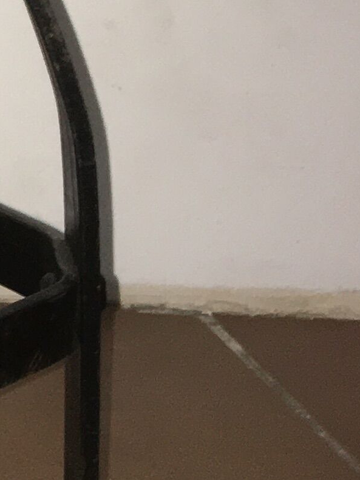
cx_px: -540
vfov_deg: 12.8
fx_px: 2051
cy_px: -185
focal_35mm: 148
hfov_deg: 8.9
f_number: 2.2
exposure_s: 1/17
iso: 50
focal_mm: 4.15
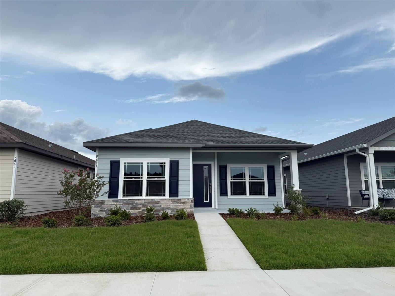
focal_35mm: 24
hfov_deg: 71.6
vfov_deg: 56.8
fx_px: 274
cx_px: 198
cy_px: 148
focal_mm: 6.76
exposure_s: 1/1812
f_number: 1.78
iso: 80
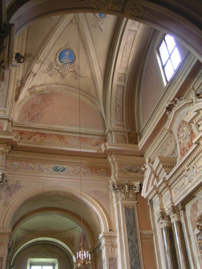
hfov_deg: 37.7
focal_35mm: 38
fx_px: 296
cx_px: 101
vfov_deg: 49.0
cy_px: 134
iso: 200
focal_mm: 5.8
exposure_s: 1/6
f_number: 2.8
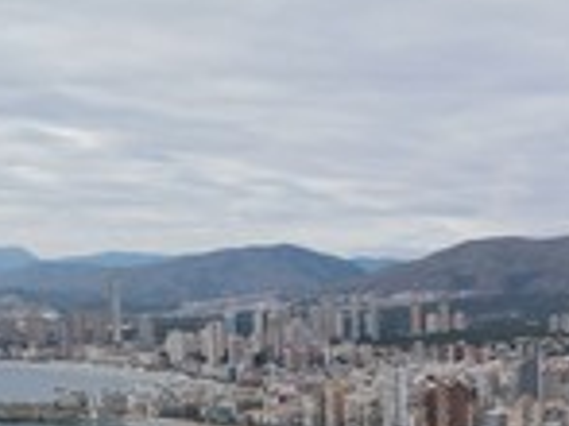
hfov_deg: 23.1
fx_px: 1232
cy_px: 455
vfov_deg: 18.9
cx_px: 743
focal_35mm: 75
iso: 100
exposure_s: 1/250
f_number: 2.8
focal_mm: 4.5
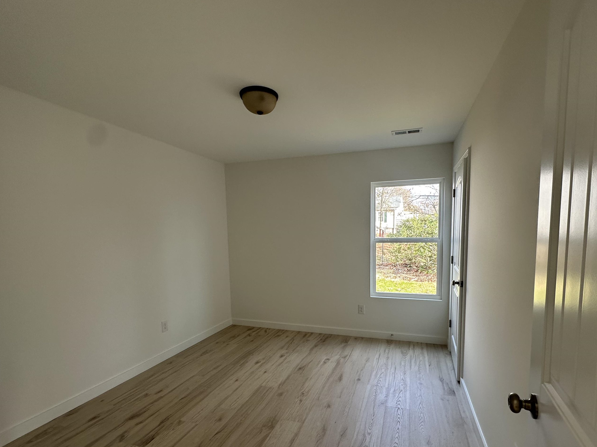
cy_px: 258
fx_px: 293
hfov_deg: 90.9
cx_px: 322
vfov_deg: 74.2
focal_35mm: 17
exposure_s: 1/99
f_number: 2.2
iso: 64
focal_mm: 2.22
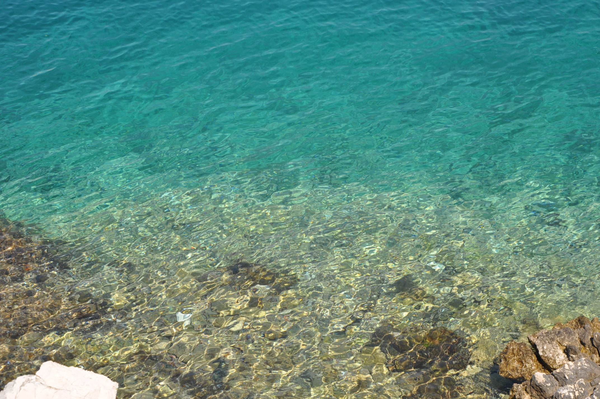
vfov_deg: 18.1
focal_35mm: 75
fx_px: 1248
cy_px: 200
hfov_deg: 27.0
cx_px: 300
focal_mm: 50
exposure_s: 1/400
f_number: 9
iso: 200
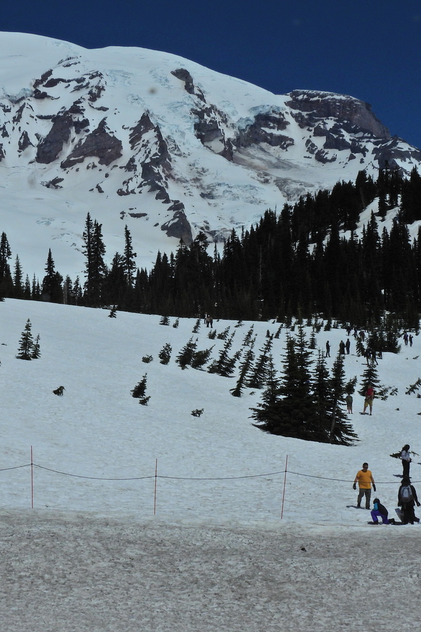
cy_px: 314
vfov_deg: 26.3
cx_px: 173
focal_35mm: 77
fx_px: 1351
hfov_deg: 17.7
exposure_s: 1/1600
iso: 100
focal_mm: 9.8
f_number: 8
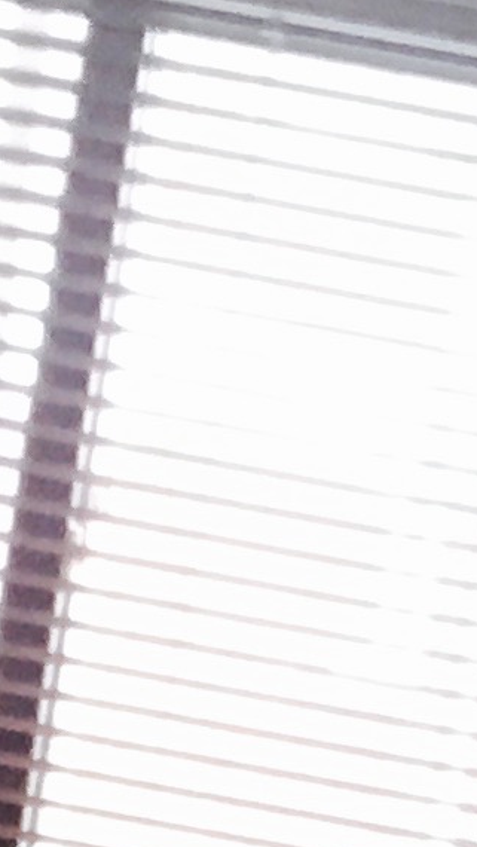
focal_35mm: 189
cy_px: 1498
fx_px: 4246
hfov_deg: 6.4
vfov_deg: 10.7
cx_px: 508
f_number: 2.2
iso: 80
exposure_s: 1/30
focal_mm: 2.87
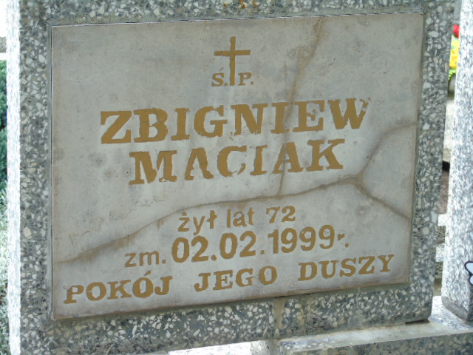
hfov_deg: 18.2
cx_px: 236
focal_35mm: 108
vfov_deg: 13.7
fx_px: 1476
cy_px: 178
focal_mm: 19
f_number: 4.4
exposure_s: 1/60
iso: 80
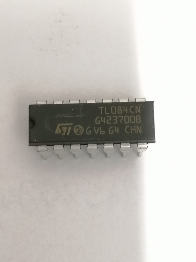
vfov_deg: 31.7
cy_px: 131
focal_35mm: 61
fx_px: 461
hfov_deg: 24.0
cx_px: 98
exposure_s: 1/25
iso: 500
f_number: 1.8
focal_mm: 4.75
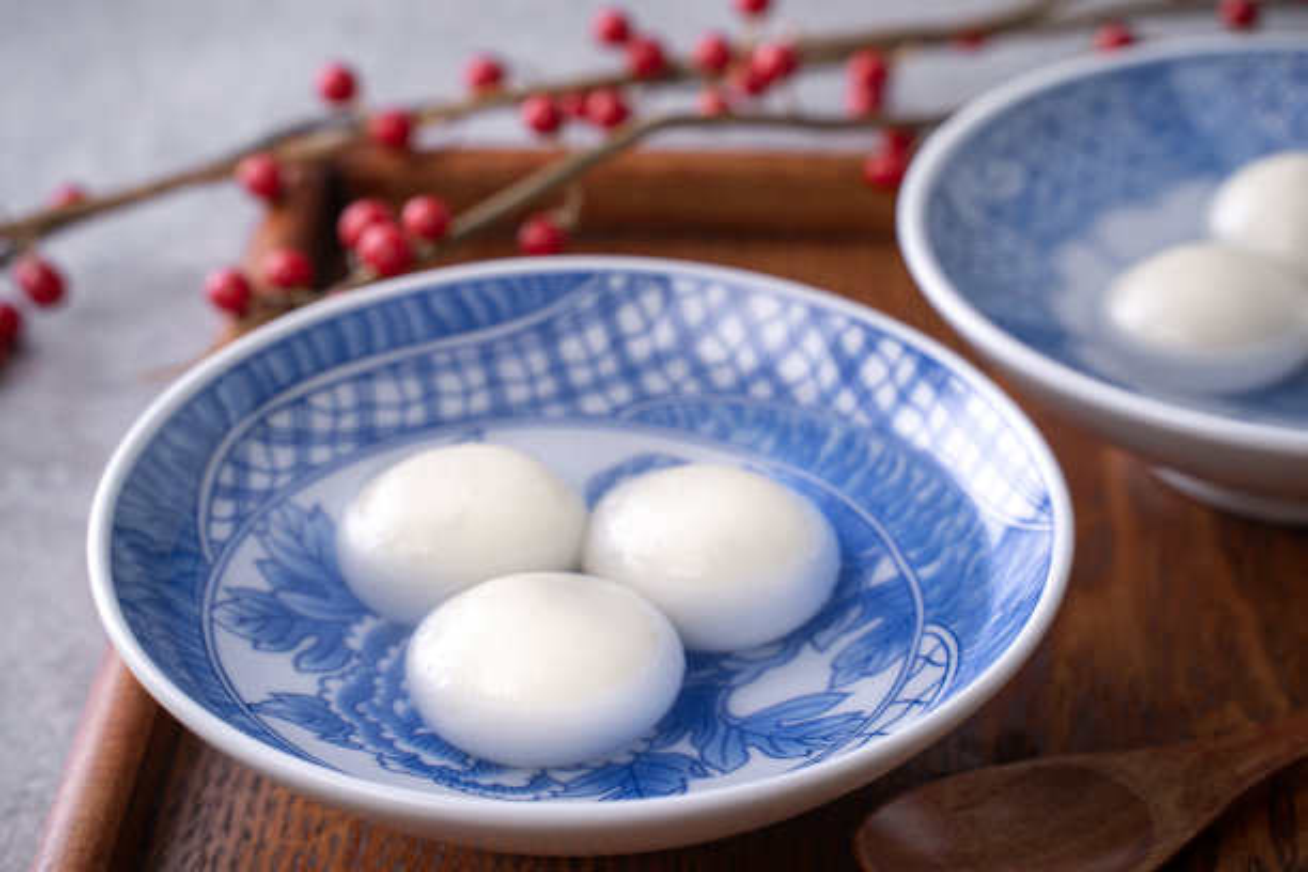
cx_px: 654
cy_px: 436
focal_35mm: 75
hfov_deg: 27.0
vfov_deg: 18.2
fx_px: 2725
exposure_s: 1/160
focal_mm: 75
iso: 100
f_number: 8
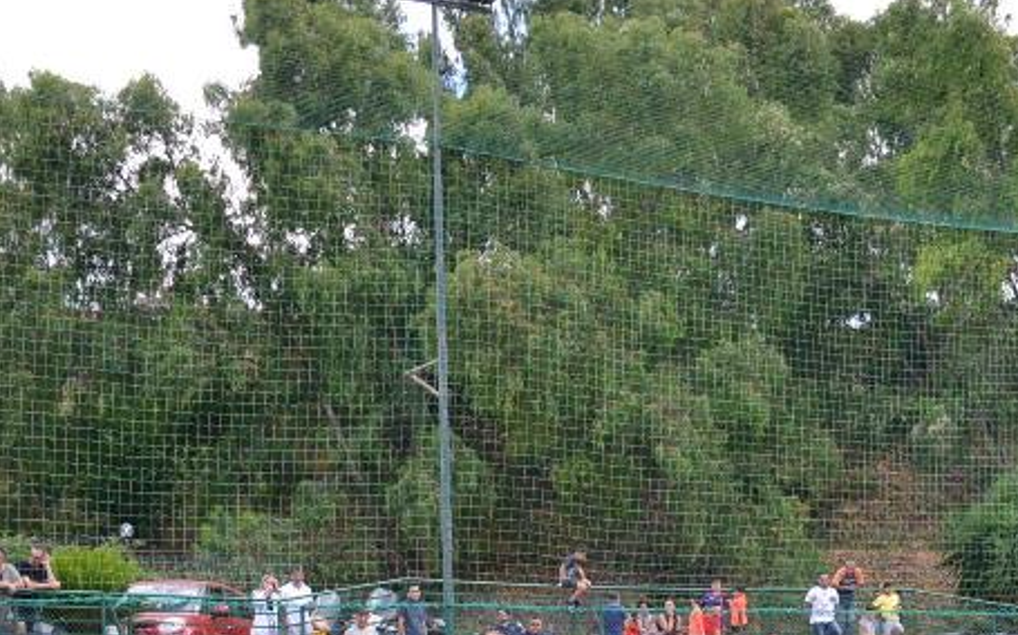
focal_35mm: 62
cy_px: 743
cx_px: 497
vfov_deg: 19.8
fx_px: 1719
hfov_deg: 33.0
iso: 400
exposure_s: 1/800
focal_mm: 18
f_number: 3.5
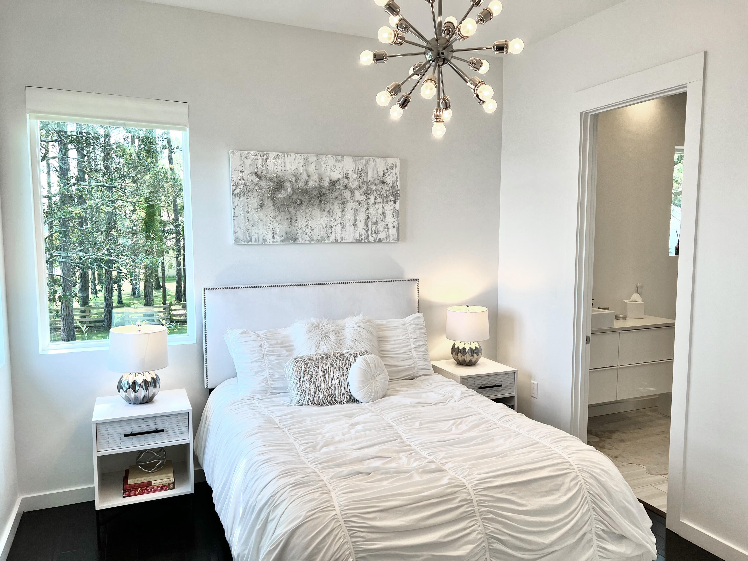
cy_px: 280
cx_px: 374
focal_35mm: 26
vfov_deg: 53.1
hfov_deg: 67.3
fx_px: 562
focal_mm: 5.7
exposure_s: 1/216
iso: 40
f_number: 1.5
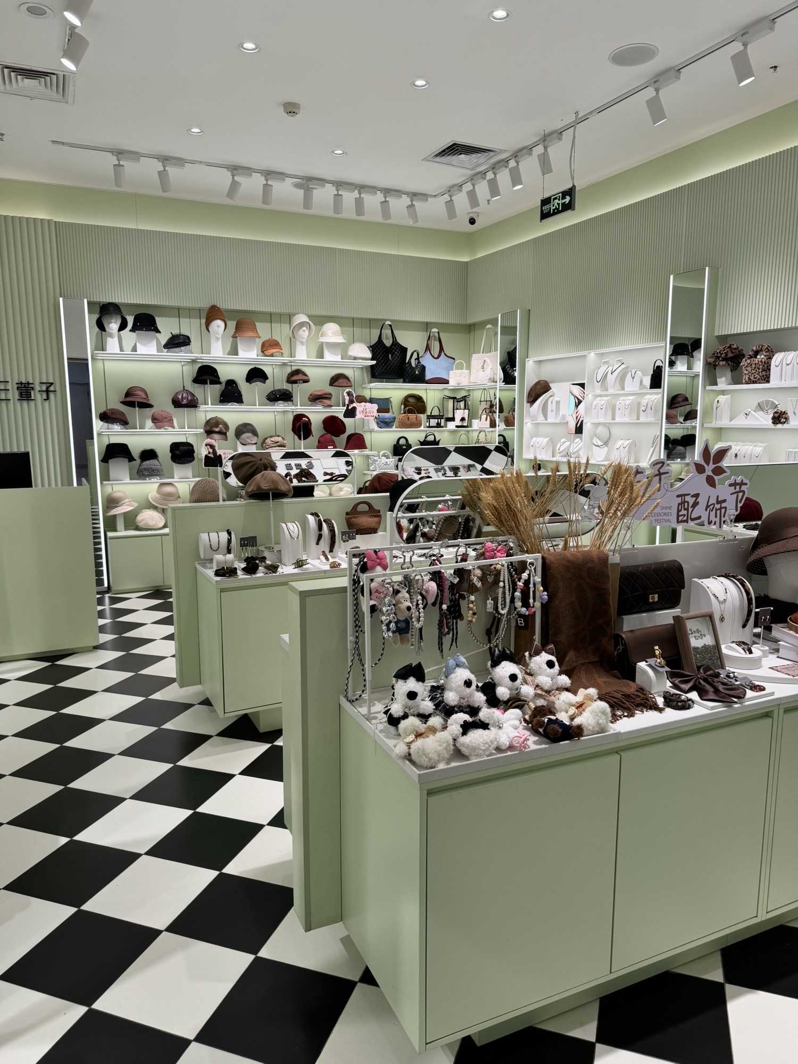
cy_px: 532
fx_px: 738
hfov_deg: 56.8
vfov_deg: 71.6
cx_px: 399
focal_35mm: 24
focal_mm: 6.76
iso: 80
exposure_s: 1/340
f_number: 1.78
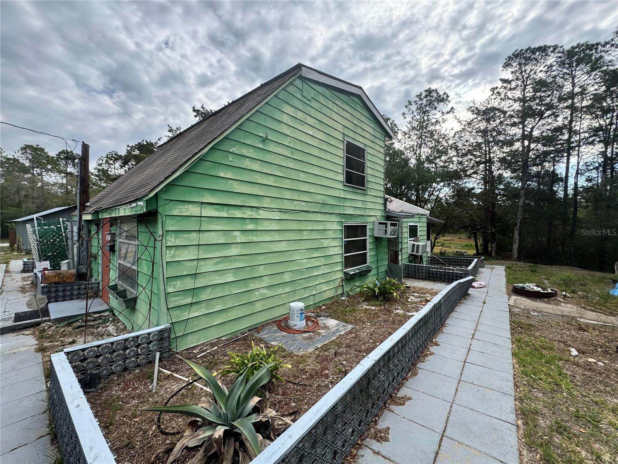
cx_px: 309
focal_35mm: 14
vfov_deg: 85.7
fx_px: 250
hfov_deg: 102.1
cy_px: 232
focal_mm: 2.22
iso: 40
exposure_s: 1/512
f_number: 2.2
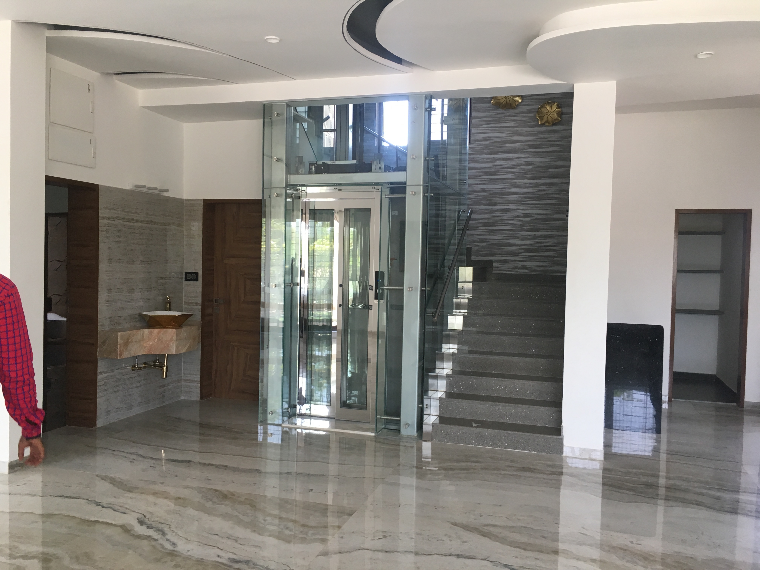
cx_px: 380
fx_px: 637
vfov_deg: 48.2
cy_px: 285
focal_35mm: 29
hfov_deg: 61.7
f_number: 2.2
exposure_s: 1/33
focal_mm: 4.15
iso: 32
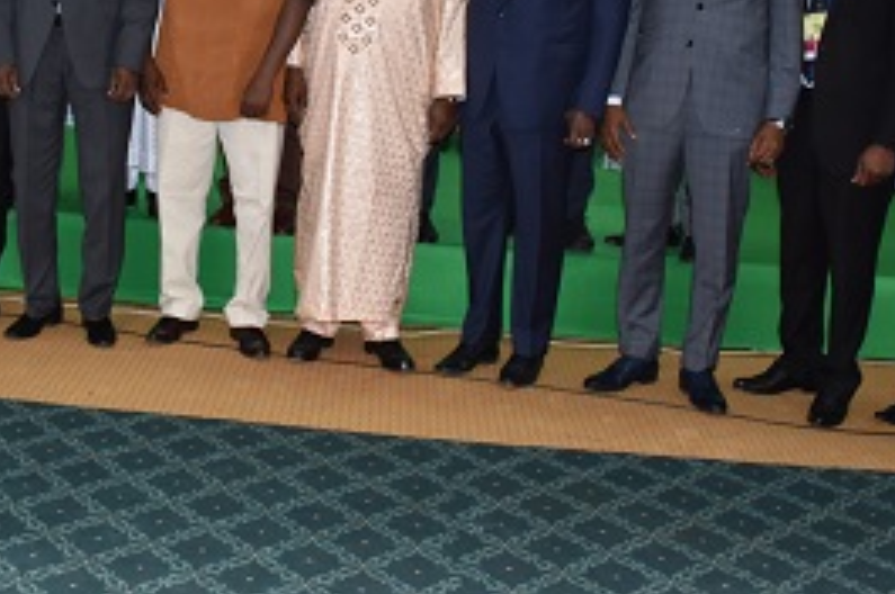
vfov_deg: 25.9
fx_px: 1266
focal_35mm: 51
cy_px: 103
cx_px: 240
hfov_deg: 38.1
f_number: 3.5
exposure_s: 1/60
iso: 720
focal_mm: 18
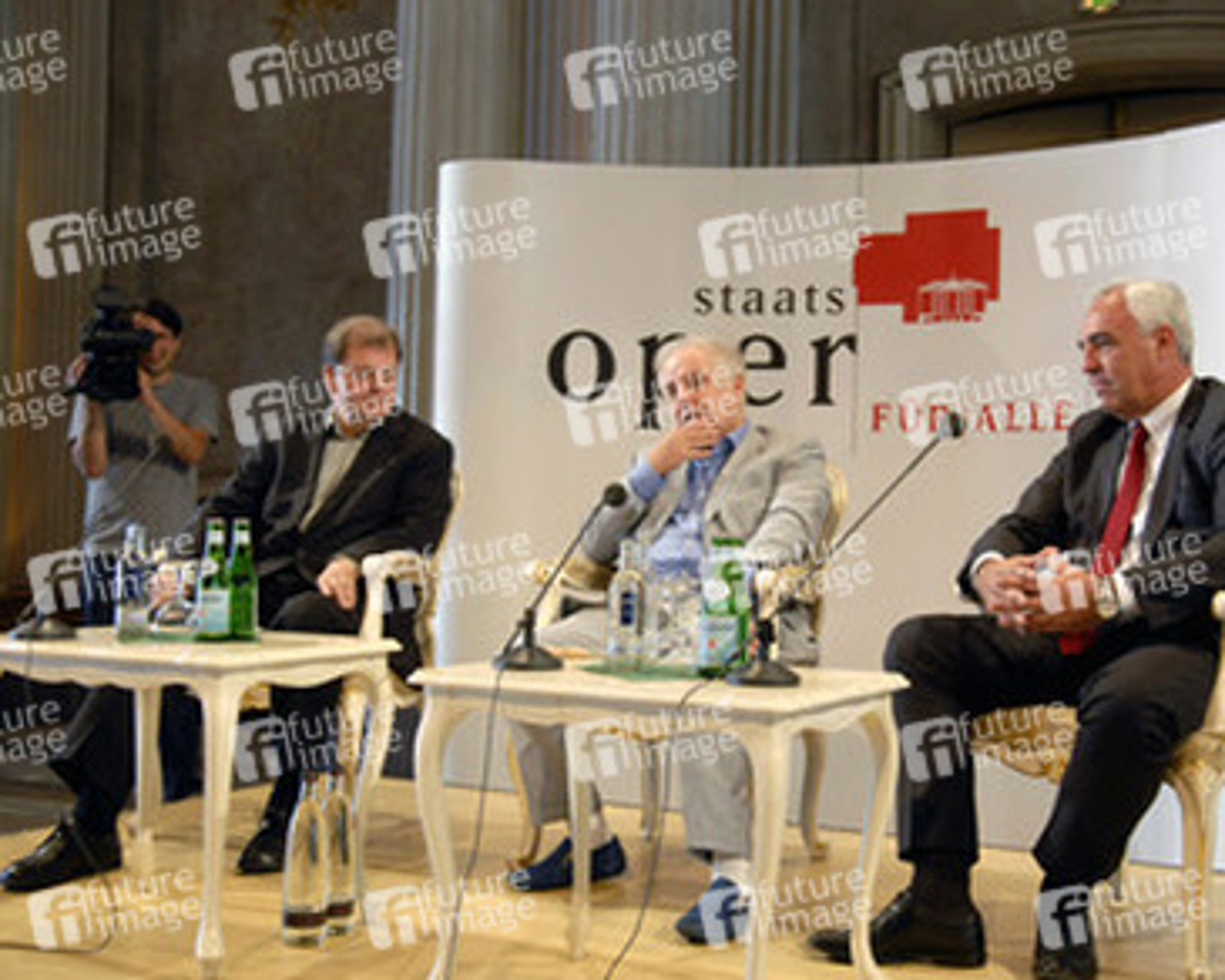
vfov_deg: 33.4
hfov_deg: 41.1
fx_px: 1631
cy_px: 490
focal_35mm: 45
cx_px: 691
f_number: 3.5
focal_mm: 26
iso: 400
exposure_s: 1/30
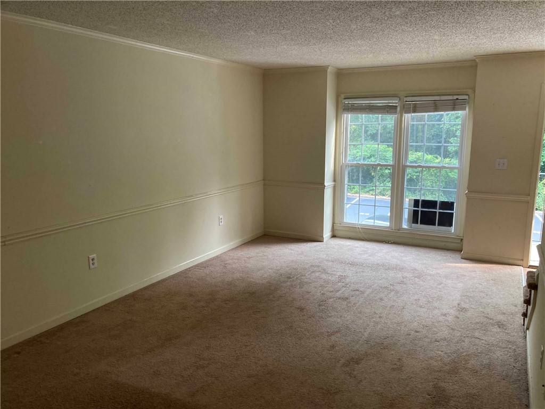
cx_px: 272
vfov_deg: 49.7
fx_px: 441
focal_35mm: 28
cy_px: 204
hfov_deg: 63.4
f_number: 1.8
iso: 100
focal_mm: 3.99
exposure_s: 1/60
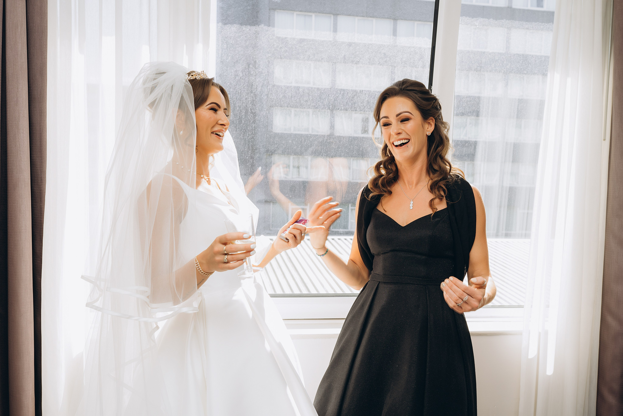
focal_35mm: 35
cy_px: 208
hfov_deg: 54.4
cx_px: 312
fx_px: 606
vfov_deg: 37.9
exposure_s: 1/160
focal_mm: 35
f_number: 6.3
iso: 320
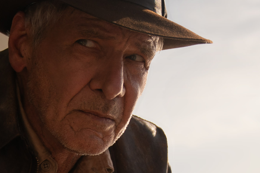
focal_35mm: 132
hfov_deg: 15.4
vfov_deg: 10.2
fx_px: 953
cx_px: 56
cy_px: 231
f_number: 2.8
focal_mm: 31
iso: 125
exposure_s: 1/4000
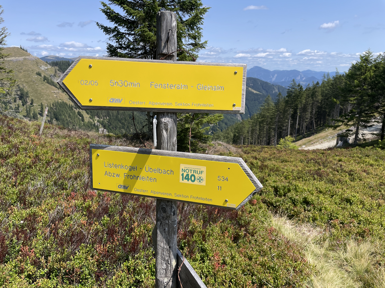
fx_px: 289
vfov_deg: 53.1
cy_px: 144
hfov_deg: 67.3
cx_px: 192
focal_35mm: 26
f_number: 1.6
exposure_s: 1/2618
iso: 32
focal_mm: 4.2
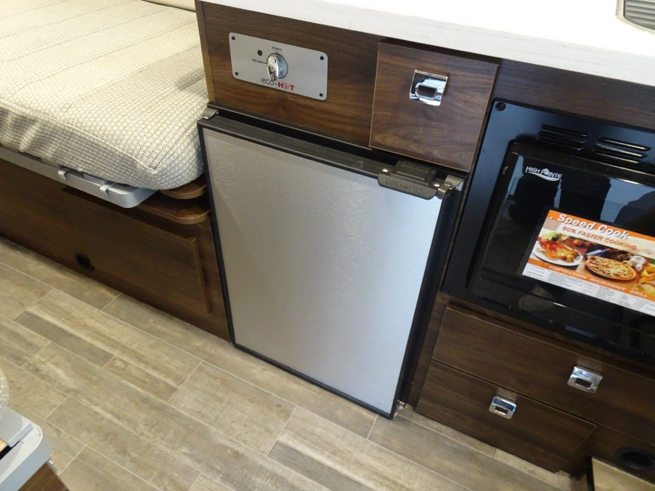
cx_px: 328
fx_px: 454
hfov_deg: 71.6
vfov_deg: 56.8
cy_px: 246
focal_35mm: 24
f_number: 3.5
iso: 800
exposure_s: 1/15
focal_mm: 4.1
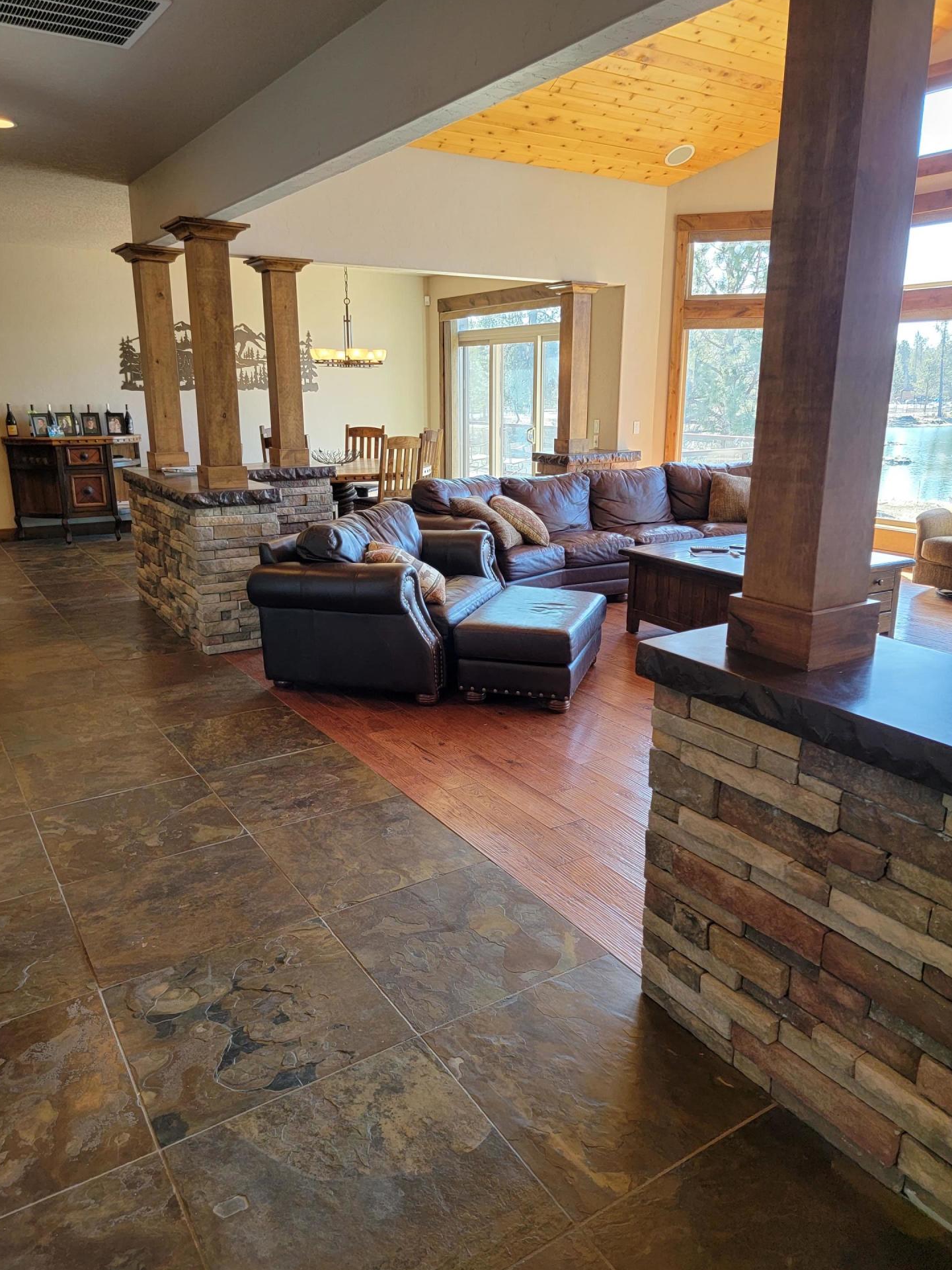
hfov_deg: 54.9
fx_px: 917
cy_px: 613
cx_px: 489
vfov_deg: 69.4
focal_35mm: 25
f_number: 1.8
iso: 200
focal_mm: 6.7
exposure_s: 1/119
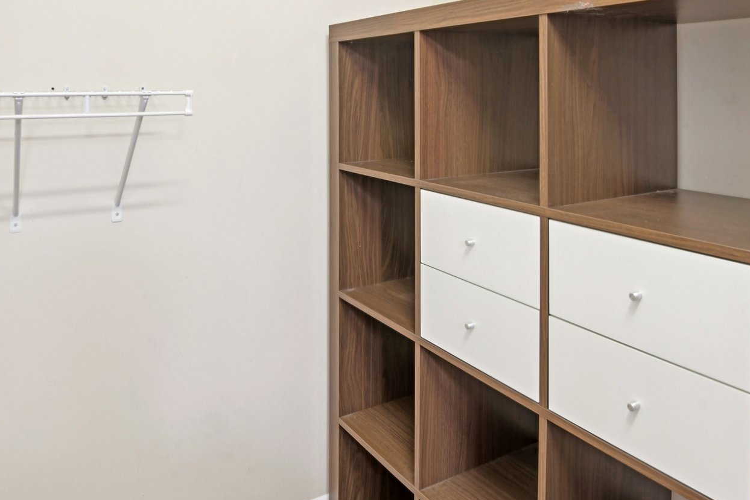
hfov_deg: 65.1
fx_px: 583
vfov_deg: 44.1
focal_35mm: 28
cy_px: 98
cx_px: 313
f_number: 8
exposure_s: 1/5
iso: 400
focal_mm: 17
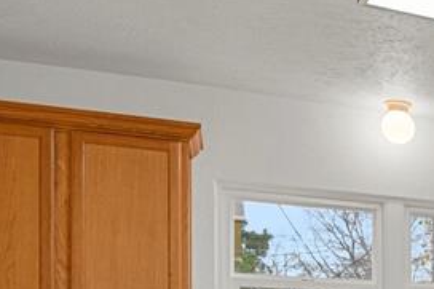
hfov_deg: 24.3
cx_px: 659
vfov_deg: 19.5
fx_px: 771
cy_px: 382
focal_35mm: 64
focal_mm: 17
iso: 250
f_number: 8
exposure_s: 1
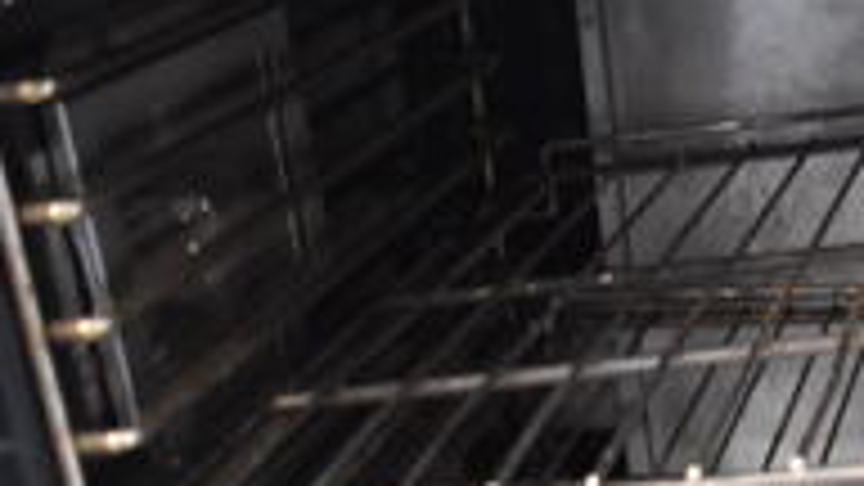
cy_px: 590
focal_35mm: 90
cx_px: 1048
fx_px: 2062
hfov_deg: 21.8
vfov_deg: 13.1
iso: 2000
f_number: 3.5
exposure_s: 1/30
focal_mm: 18
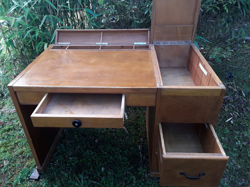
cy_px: 94
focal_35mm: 27
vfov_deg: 51.4
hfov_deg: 65.3
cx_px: 125
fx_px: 195
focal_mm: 2.91
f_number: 1.9
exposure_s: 1/100
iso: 64
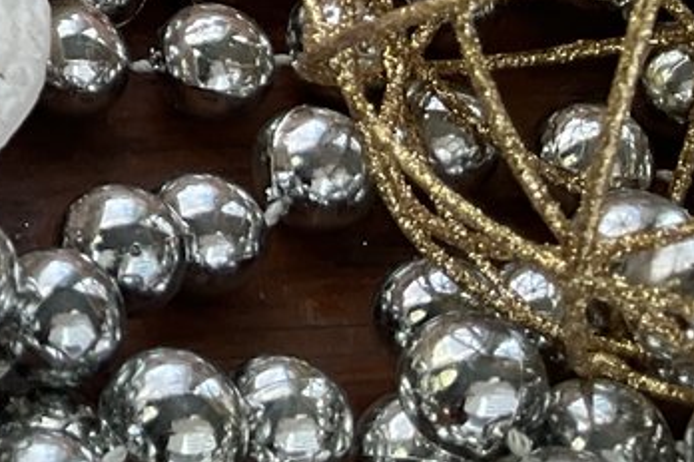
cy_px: -441
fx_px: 2525
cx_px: -627
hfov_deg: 13.7
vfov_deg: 9.8
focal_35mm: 131
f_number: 1.8
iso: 20
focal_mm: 3
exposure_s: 1/120
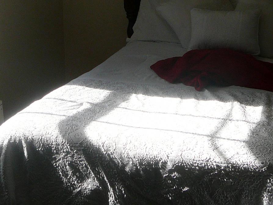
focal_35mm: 80
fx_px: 631
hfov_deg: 24.4
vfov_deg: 18.2
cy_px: 24
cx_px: 137
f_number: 2.8
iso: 80
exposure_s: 1/250
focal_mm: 5.2
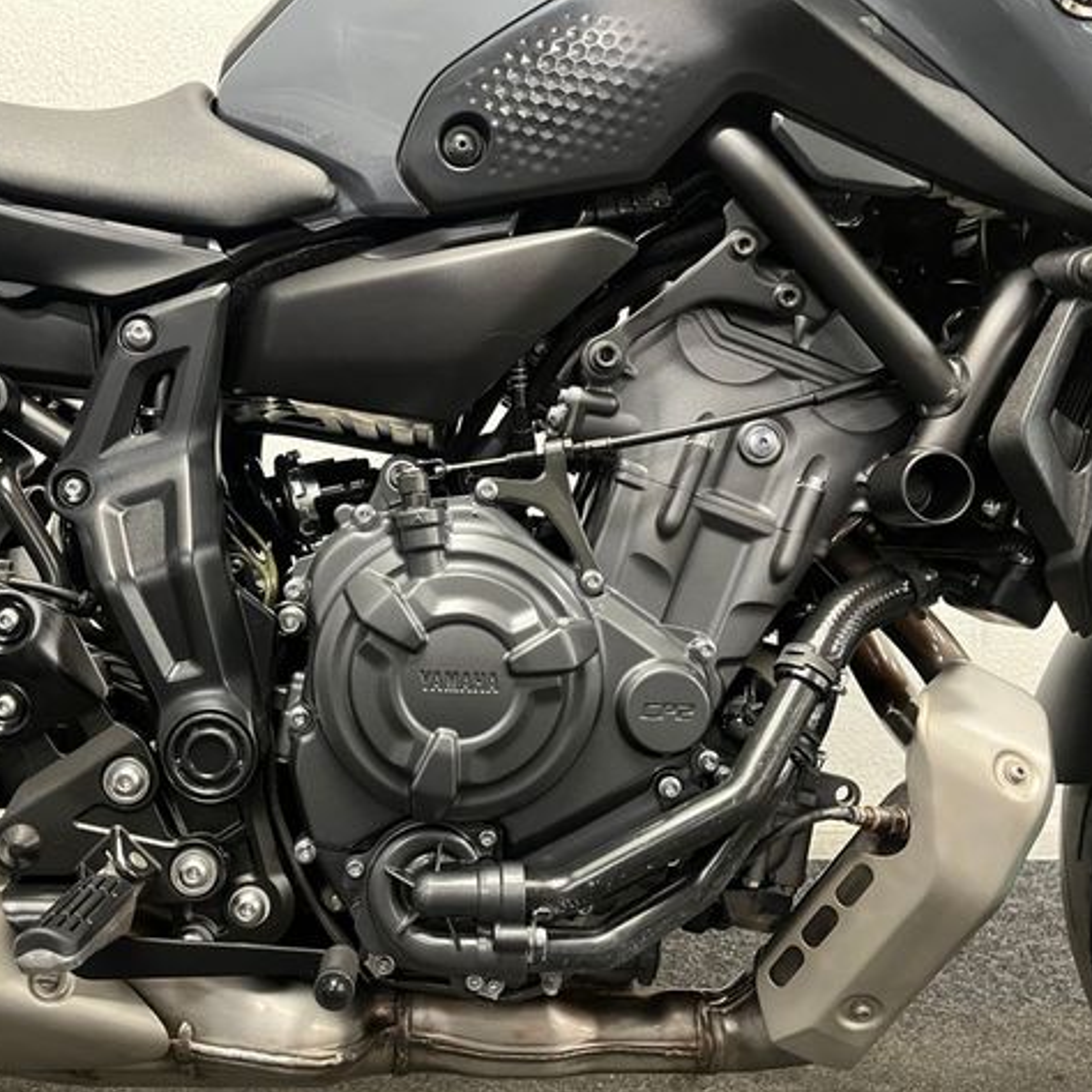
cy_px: 546
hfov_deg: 52.3
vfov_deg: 52.5
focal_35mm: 31
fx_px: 1106
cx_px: 463
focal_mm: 5.1
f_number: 1.6
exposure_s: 1/33
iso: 400
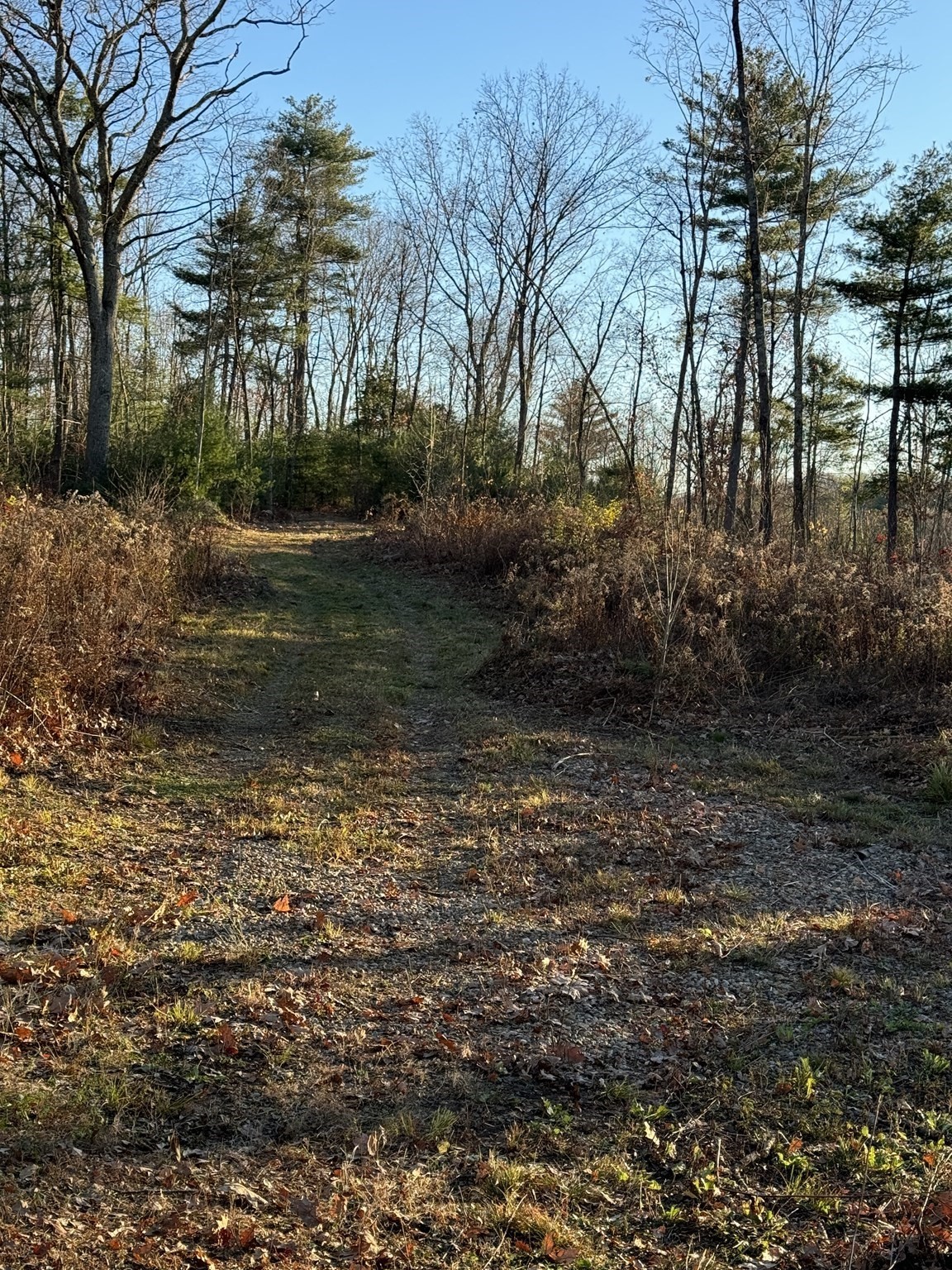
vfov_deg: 39.7
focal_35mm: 48
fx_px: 1760
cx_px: 476
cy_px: 635
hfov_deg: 30.3
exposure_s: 1/865
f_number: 1.78
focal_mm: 6.76
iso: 64
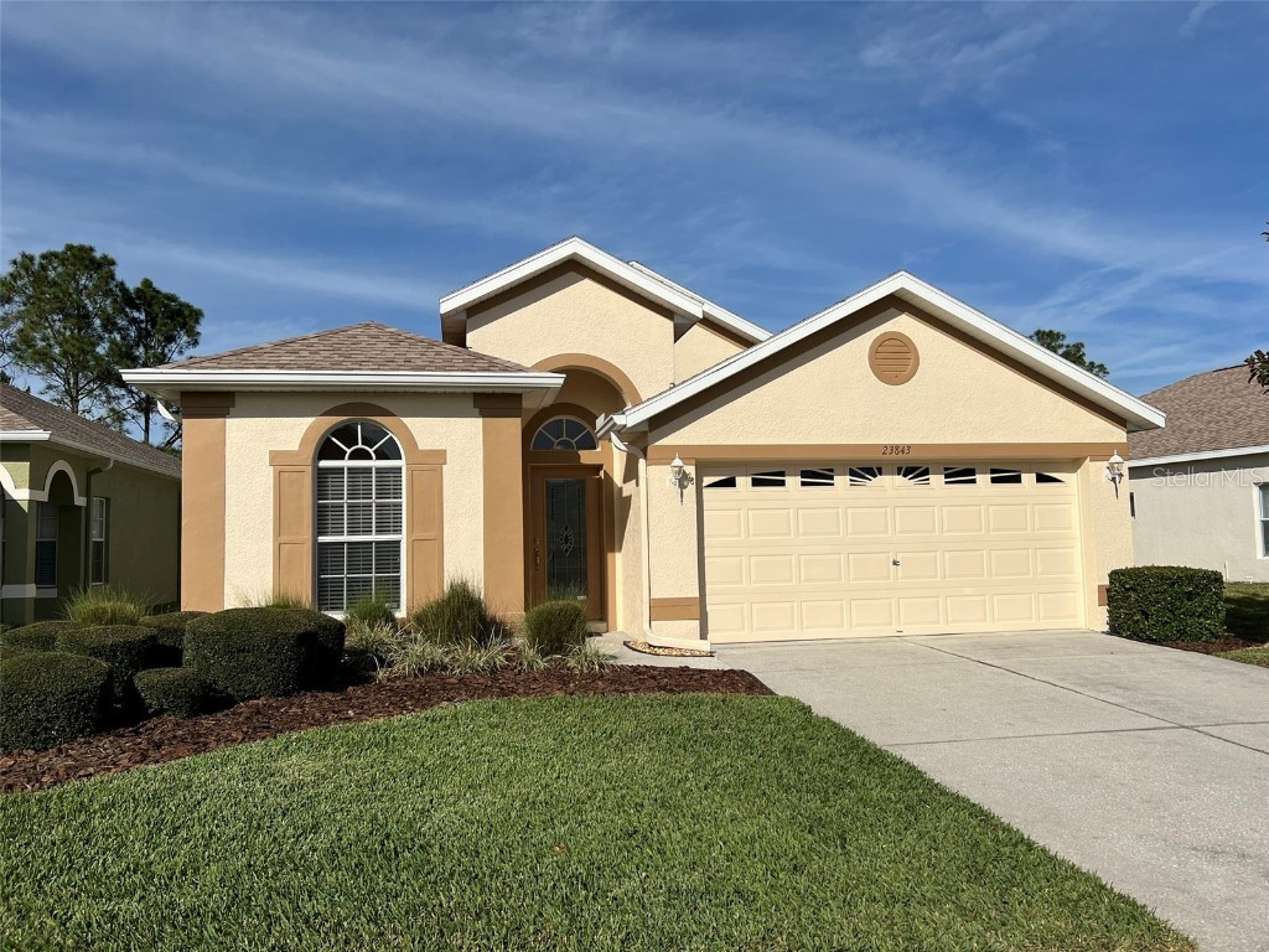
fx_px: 953
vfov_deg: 53.1
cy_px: 476
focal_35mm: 26
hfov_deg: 67.3
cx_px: 634
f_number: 1.5
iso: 50
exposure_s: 1/12658
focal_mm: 5.7
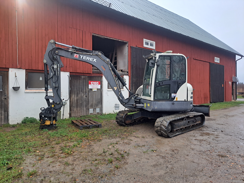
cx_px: 122
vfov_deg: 56.8
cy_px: 92
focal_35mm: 24
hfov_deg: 71.6
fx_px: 169
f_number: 1.8
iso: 80
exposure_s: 1/50
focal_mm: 5.23
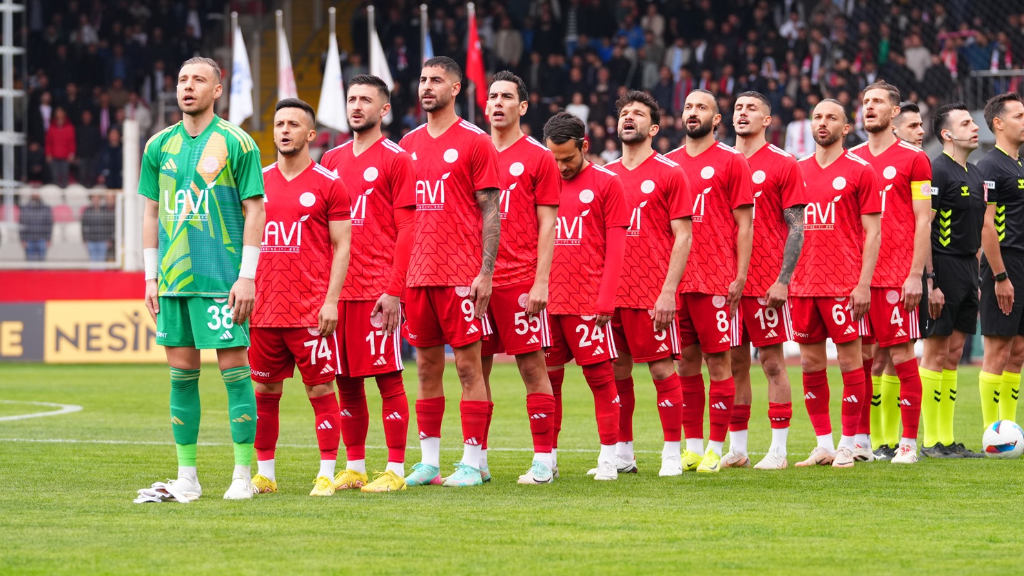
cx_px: 515
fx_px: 6028
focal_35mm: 222
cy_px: 245
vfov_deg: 5.5
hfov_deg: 9.7
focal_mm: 140
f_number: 3.5
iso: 640
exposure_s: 1/640
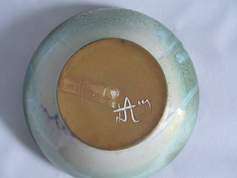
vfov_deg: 37.7
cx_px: 113
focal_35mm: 38
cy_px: 95
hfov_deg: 49.0
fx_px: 260
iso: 100
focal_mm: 5.8
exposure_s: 1/15
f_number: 2.8
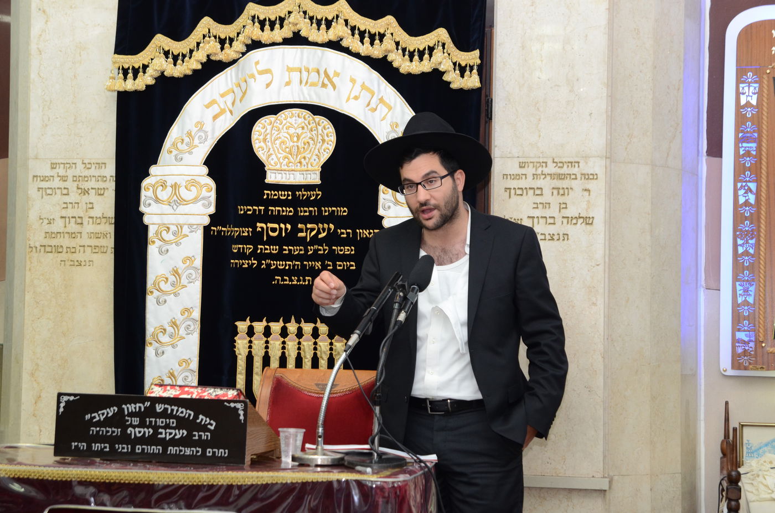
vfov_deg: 18.1
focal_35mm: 75
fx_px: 1611
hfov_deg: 27.0
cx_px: 388
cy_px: 256
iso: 1000
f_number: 5.6
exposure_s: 1/160
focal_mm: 50
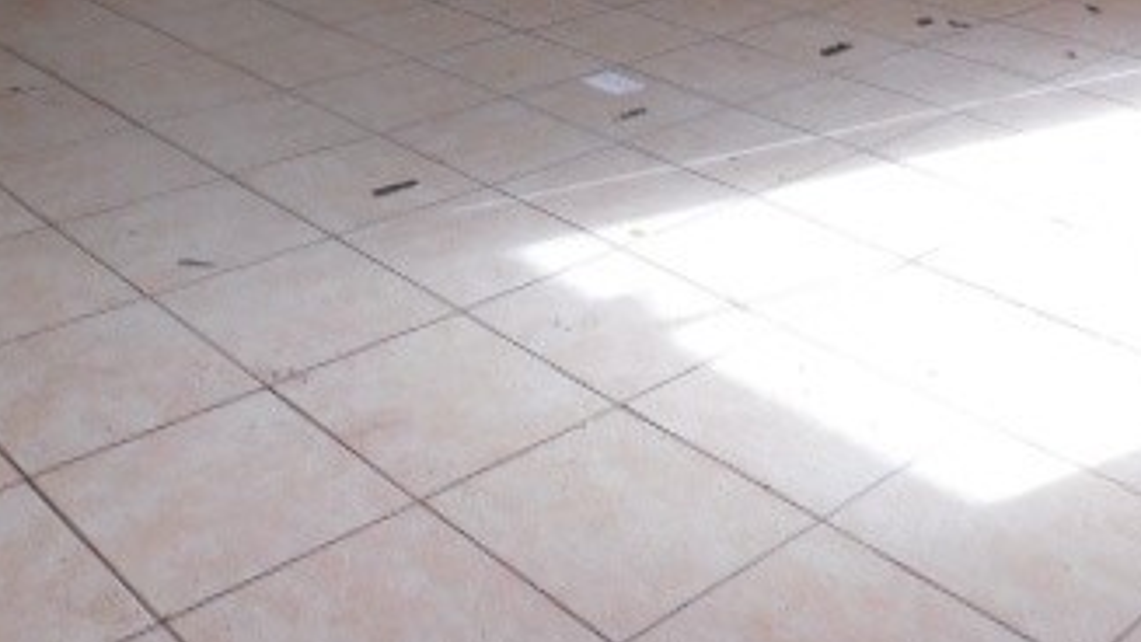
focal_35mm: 49
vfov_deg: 22.6
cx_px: 548
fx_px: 1483
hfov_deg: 42.1
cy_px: -115
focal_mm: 4
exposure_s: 1/100
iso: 125
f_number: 3
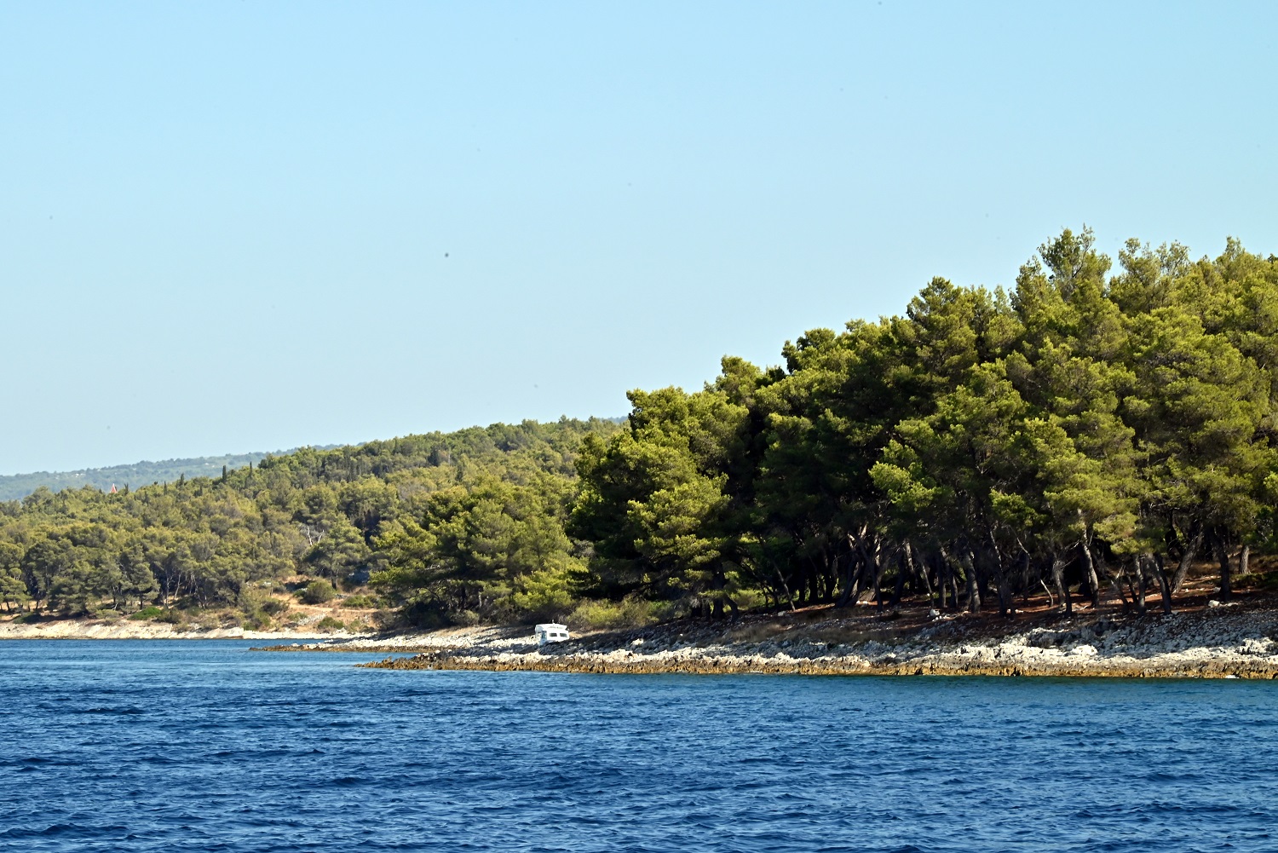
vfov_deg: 7.4
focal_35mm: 185
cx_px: 639
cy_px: 426
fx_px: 6569
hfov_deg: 11.1
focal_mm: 185
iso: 640
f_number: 29
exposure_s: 1/200
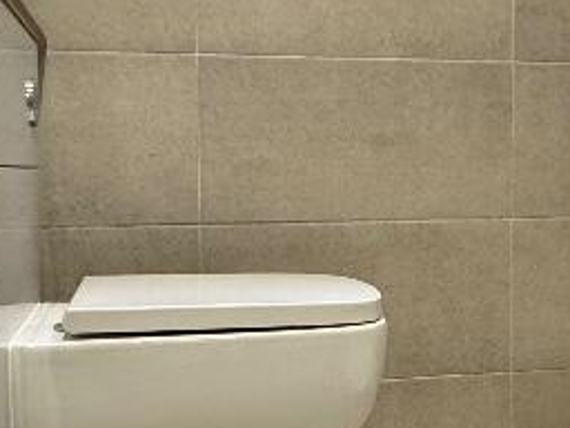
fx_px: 922
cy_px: 230
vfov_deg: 26.1
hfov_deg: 34.2
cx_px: 358
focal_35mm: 56
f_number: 2.2
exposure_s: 1/50
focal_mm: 2.22
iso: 250
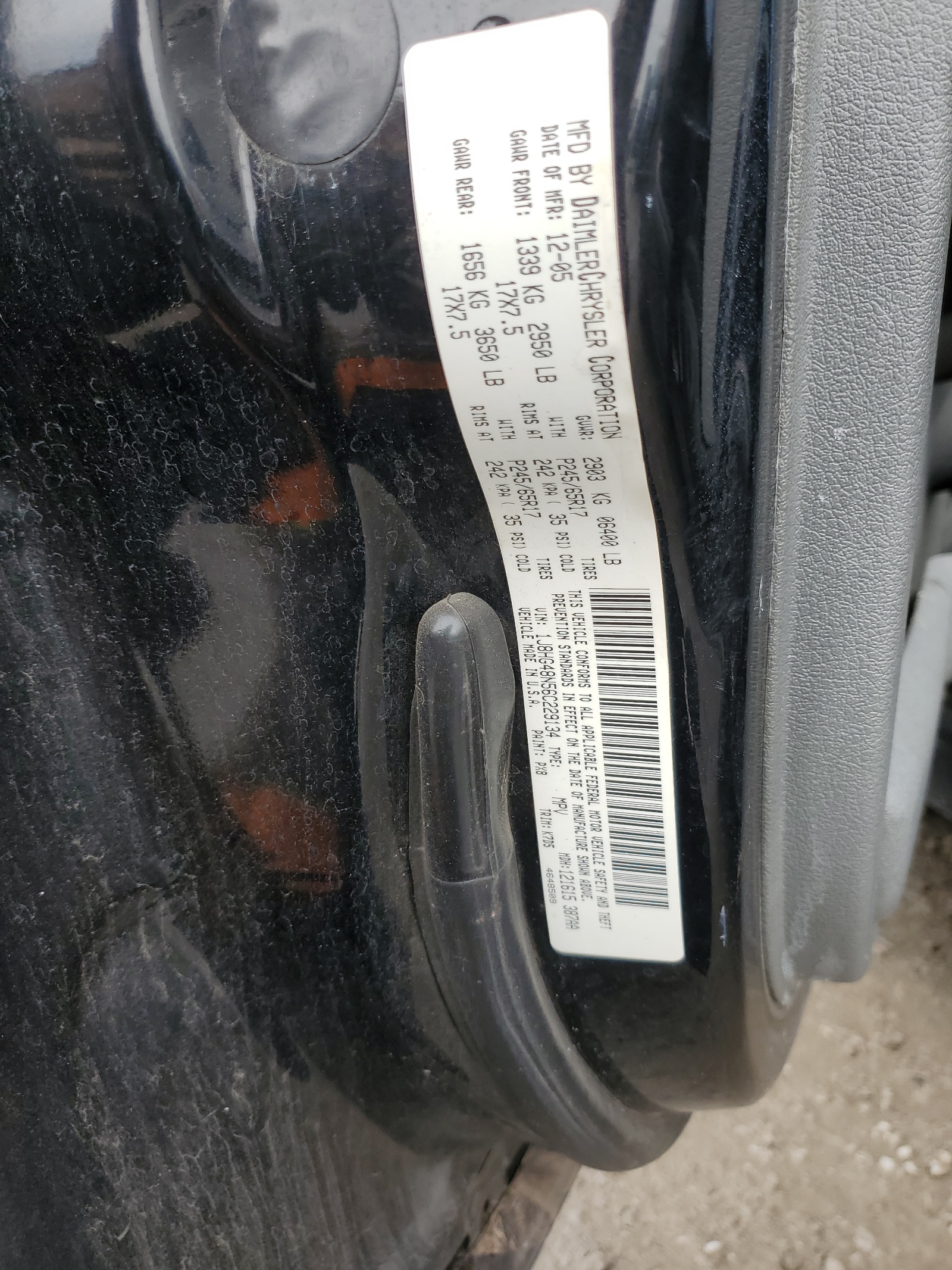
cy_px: 635
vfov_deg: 67.3
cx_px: 476
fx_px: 953
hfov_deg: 53.1
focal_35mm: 26
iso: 50
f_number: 1.5
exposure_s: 1/417
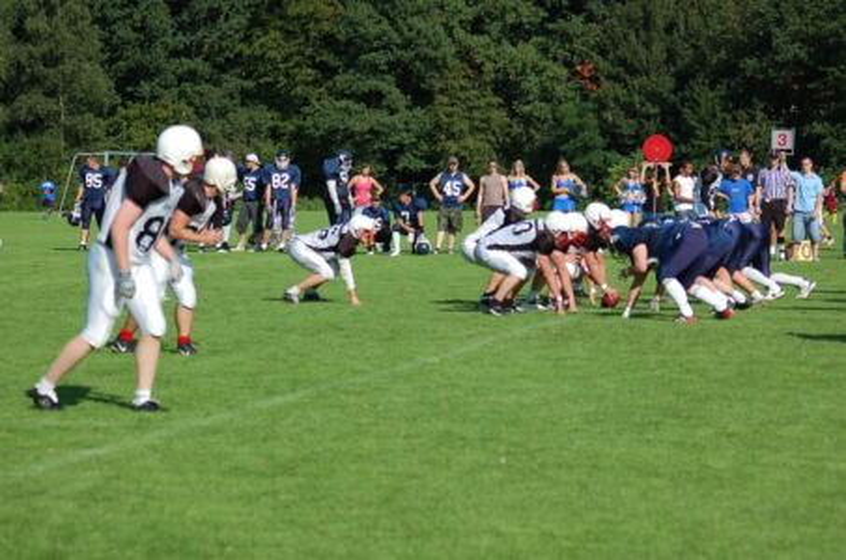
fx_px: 3025
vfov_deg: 10.6
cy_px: 280
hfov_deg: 15.9
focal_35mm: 129
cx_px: 423
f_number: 5.6
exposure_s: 1/1250
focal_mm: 86
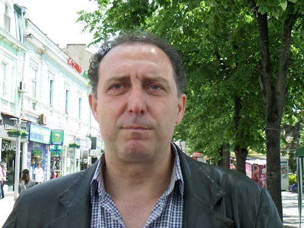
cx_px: 152
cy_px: 114
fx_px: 562
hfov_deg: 30.3
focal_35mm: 64
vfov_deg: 22.9
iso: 100
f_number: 3.6
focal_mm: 11.4
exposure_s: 1/250
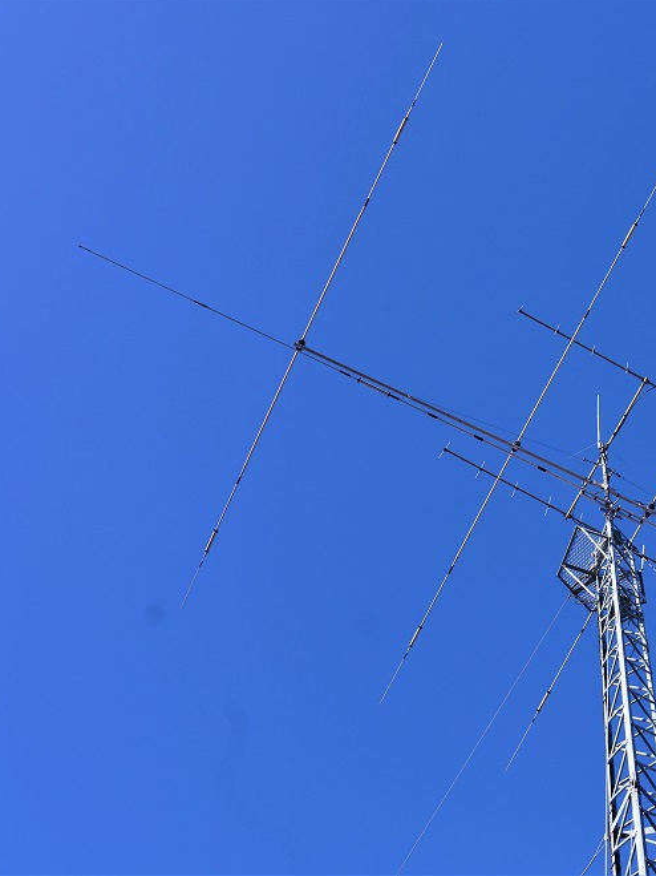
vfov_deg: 52.6
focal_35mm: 35
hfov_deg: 36.7
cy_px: 435
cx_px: 651
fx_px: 885
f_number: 5.6
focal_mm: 24
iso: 100
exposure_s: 1/320
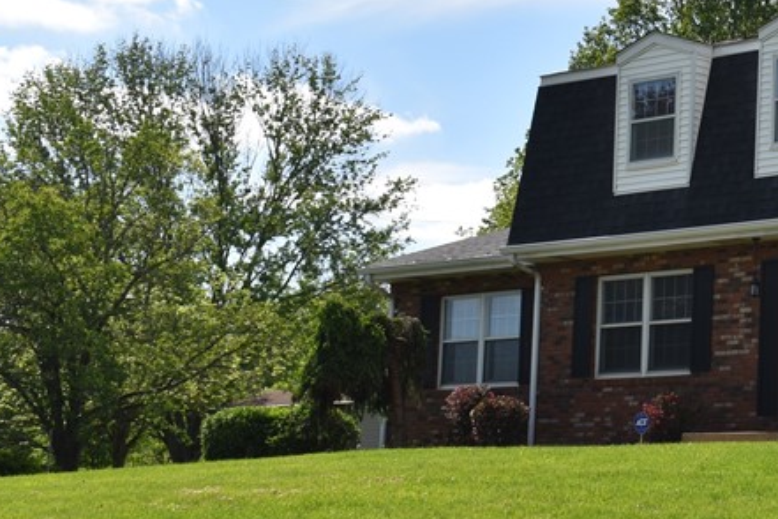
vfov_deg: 14.3
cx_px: 905
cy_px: 268
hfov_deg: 20.1
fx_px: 2075
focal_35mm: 96
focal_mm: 26
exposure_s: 1/200
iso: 100
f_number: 11
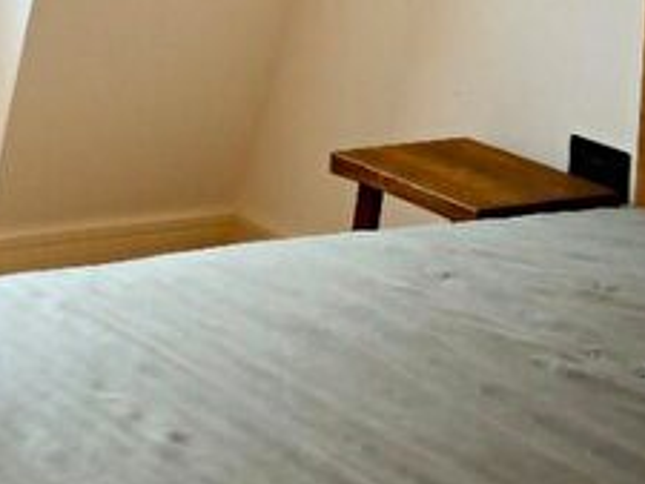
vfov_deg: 11.7
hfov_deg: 15.5
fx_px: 2312
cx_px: -36
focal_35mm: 124
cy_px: -130
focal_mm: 20
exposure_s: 1/800
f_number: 1.7
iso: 200
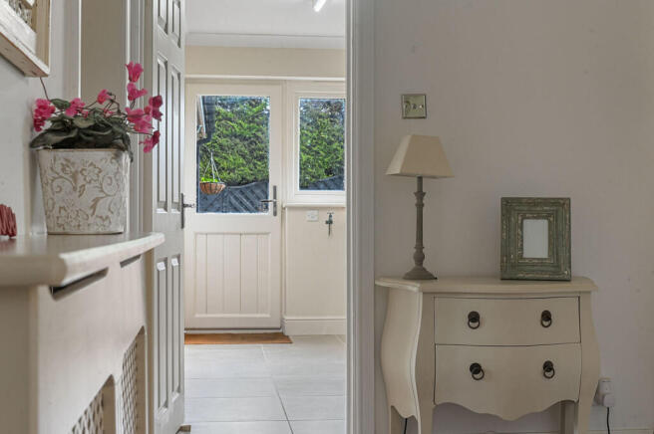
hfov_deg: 39.6
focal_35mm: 50
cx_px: 327
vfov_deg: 26.9
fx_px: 907
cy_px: 217
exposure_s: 1.6
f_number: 13
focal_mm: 50
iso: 400
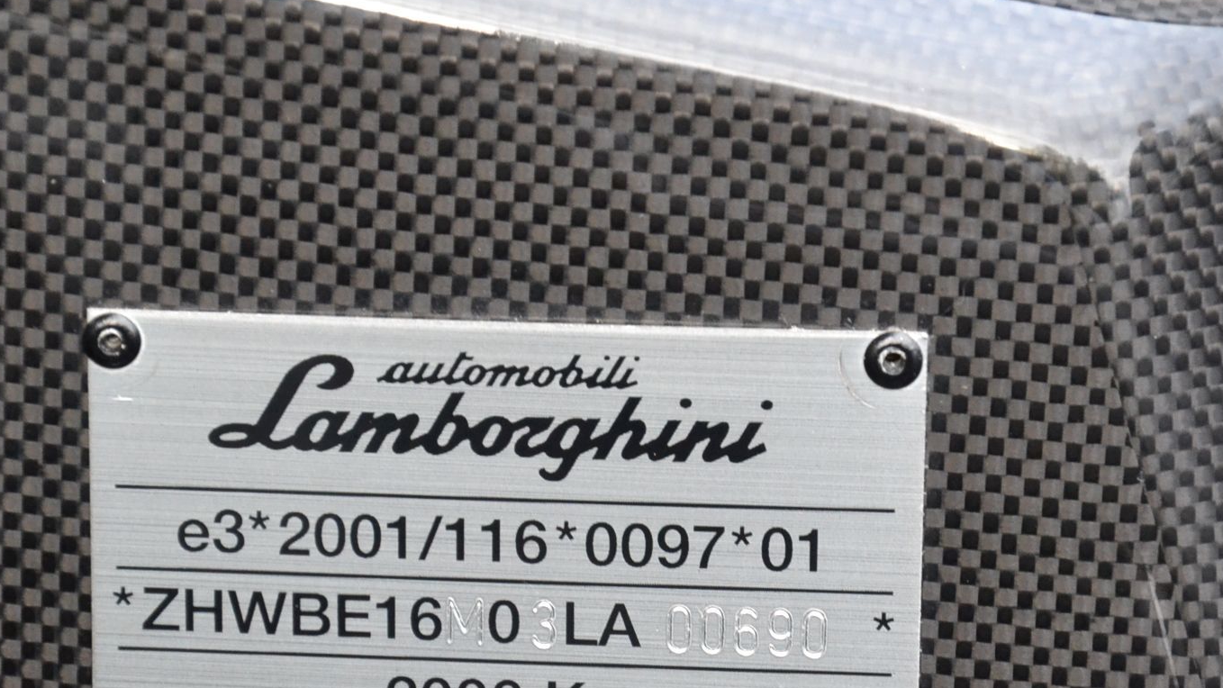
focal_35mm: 280
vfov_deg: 4.3
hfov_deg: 7.7
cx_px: 596
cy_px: 636
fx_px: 9077
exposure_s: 1/60
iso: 1800
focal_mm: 105
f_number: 5.6
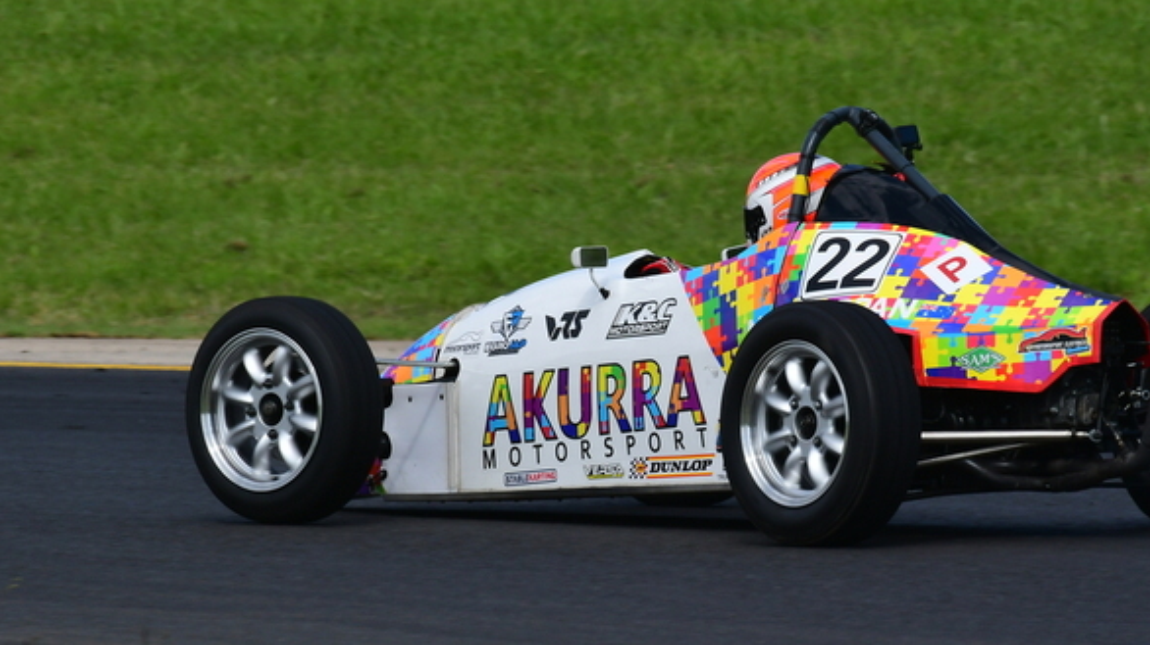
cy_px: 246
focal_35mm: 1073
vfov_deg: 1.1
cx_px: 655
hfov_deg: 2.0
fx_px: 32705
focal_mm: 500
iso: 500
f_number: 11
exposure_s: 1/640
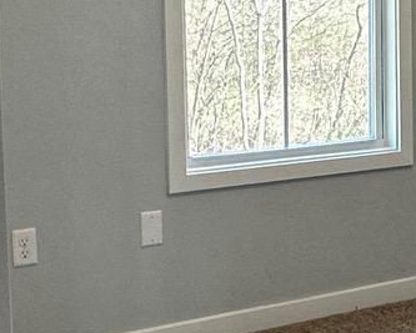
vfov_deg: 18.2
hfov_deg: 22.0
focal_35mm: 84
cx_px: 404
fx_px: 1035
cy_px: 80
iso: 160
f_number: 2.2
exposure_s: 1/120
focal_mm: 2.22
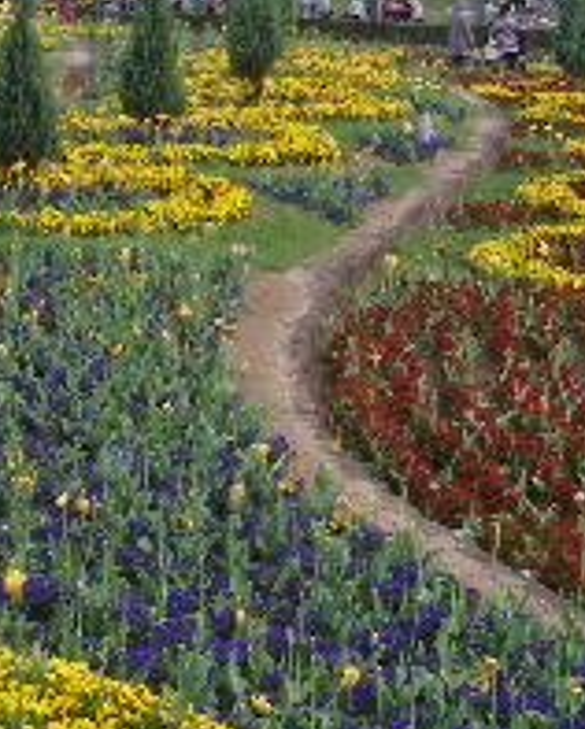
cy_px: 344
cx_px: 96
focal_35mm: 114
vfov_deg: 16.8
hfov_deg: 13.5
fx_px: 2463
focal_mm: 6.3
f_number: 3.5
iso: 64
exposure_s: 1/160
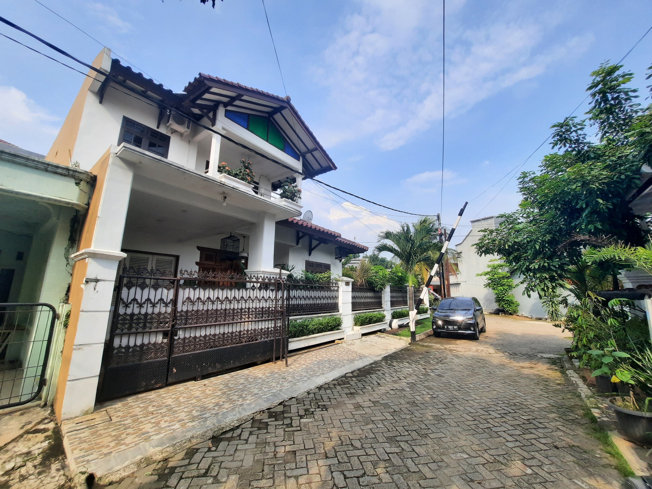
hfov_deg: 106.2
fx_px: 245
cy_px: 244
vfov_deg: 89.9
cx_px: 326
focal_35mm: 13
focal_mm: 1.74
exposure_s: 1/859
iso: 40
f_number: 2.2
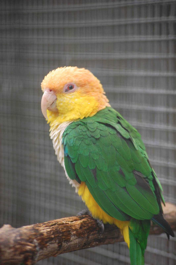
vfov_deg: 11.2
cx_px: 88
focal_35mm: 183
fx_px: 1344
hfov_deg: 7.5
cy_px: 132
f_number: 5
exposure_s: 1/125
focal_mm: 122
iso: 400
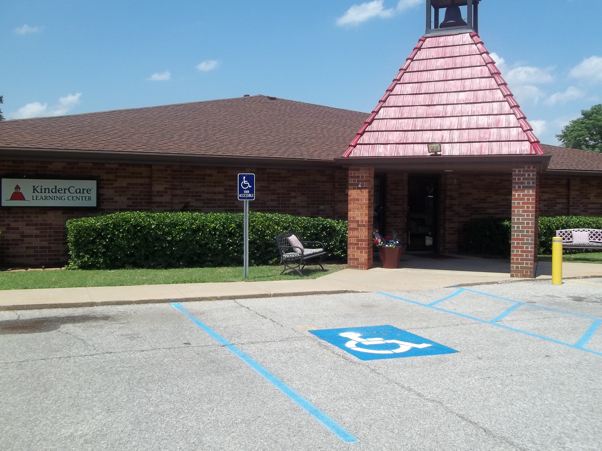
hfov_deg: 54.0
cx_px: 299
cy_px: 213
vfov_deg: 41.8
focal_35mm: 34
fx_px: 591
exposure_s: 1/160
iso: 64
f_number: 8.8
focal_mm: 5.7
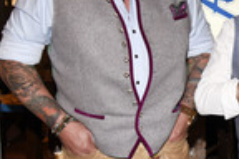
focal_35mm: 94
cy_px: 91
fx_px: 624
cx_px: 308
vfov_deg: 14.5
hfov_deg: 20.0
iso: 1000
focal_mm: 30
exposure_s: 1/60
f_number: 6.3
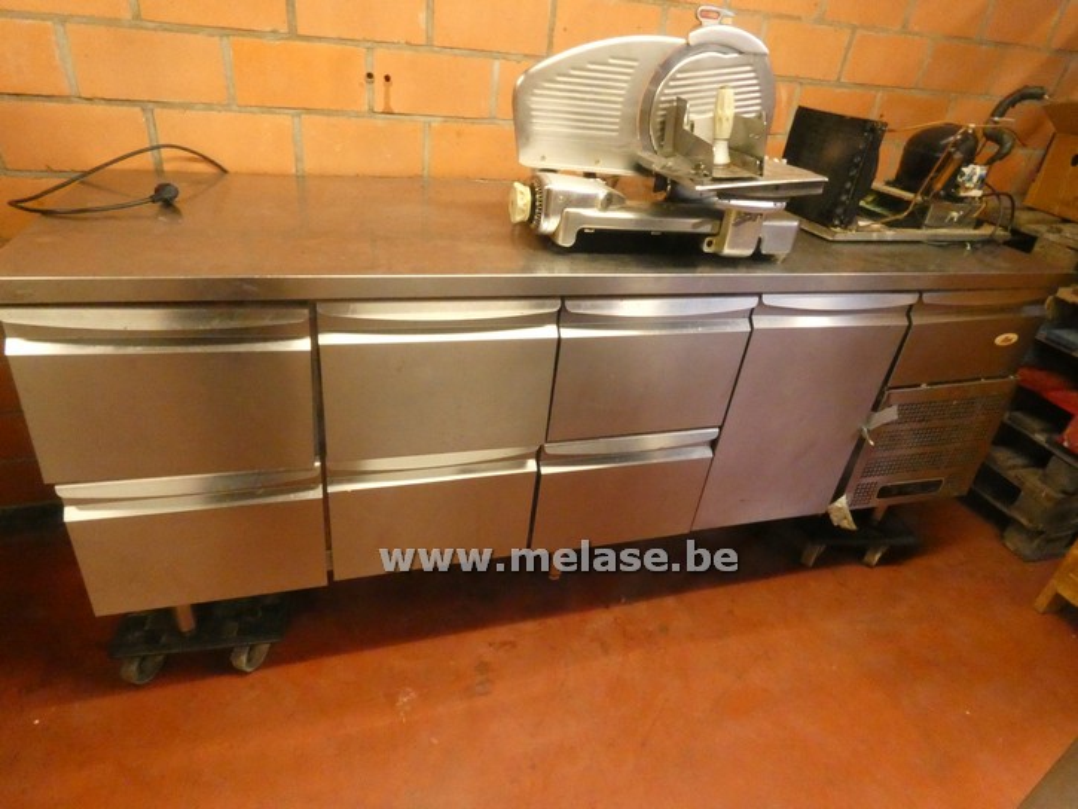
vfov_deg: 66.0
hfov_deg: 81.7
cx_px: 539
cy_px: 404
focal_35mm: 20
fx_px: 623
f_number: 8
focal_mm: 3.6
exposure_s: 1/10
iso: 1600
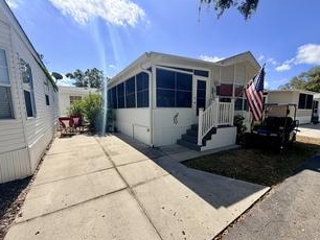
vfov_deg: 78.0
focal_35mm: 16
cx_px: 169
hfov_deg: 94.3
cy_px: 130
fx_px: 148
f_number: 2.2
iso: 20
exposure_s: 1/942
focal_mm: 2.22
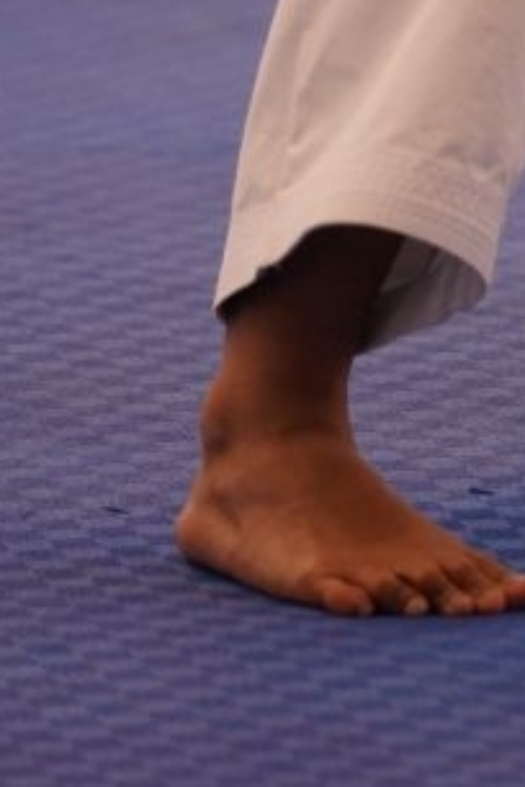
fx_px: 17171
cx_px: 890
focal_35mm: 785
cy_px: -484
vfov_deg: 2.6
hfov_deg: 1.7
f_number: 2.8
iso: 800
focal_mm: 200
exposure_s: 1/500
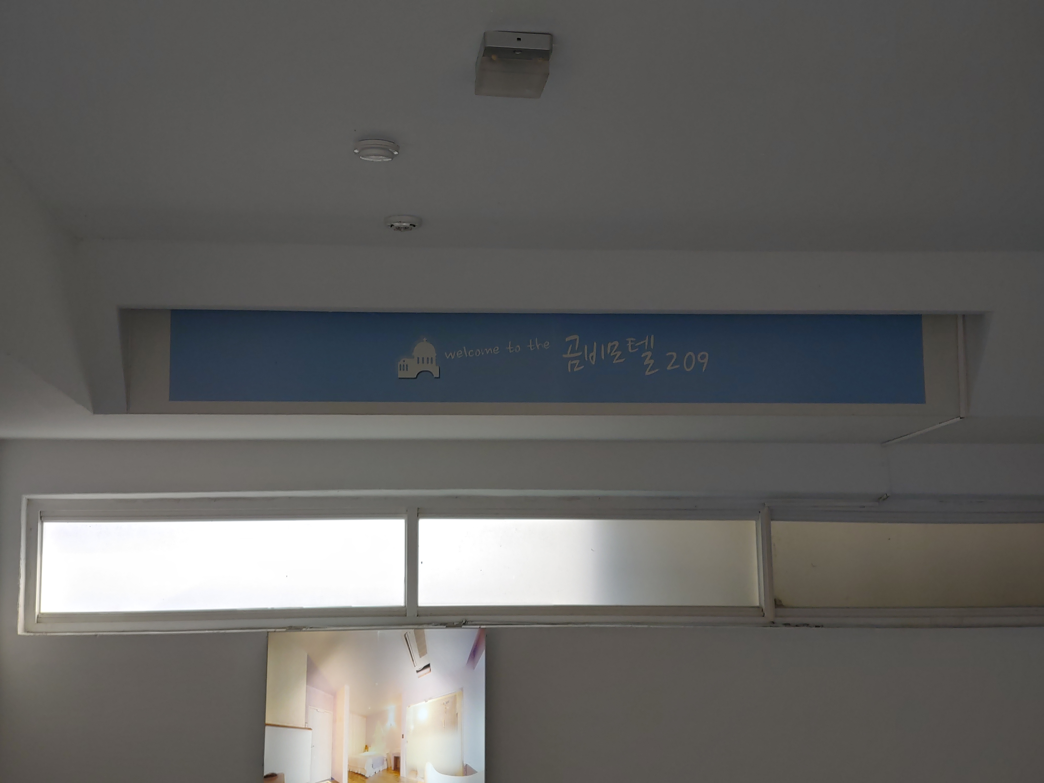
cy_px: 392
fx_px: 1508
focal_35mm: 50
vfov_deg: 29.1
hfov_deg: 38.2
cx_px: 522
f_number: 2.4
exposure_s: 1/30
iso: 50
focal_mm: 5.88
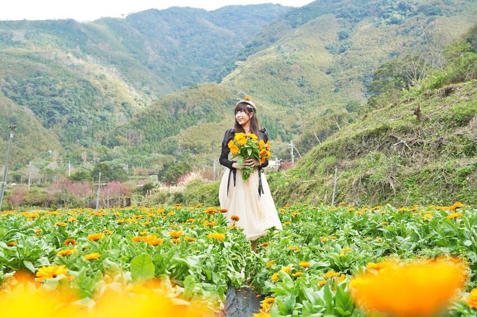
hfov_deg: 43.6
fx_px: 596
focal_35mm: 45
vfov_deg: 29.8
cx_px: 238
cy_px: 158
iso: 640
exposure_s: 1/640
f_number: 4.5
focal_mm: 30
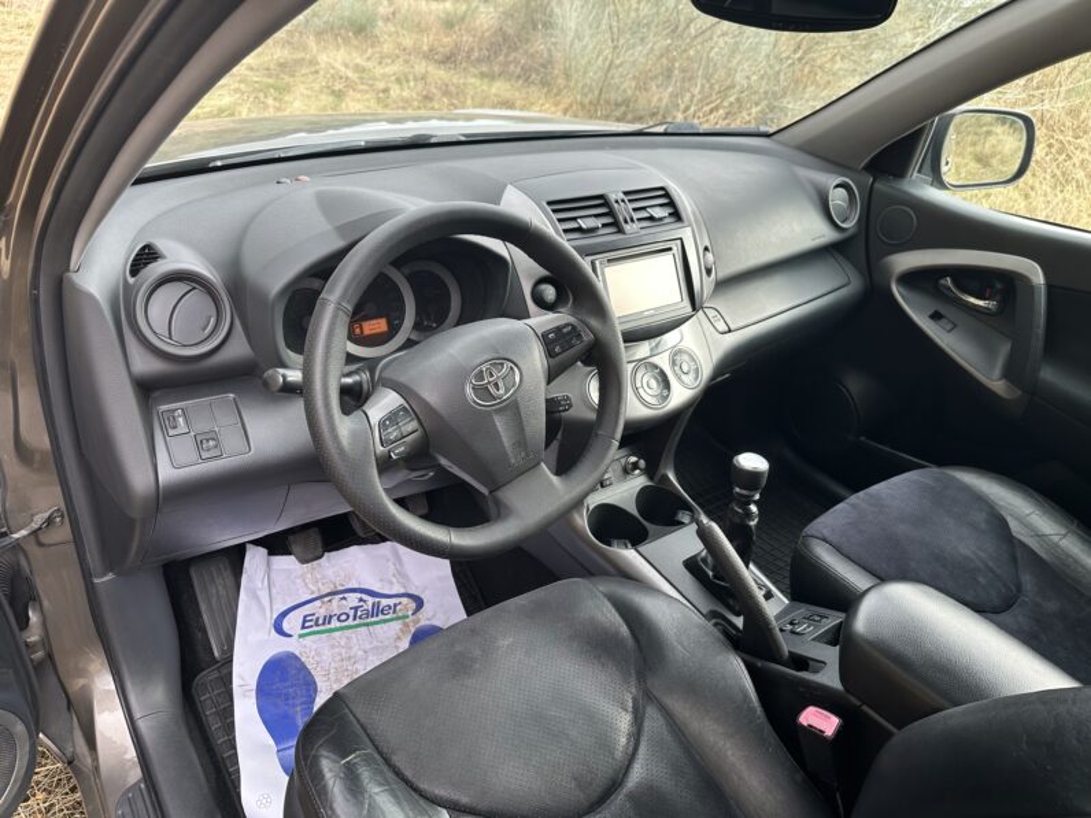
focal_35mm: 24
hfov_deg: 71.6
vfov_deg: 56.8
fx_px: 756
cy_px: 409
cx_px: 546
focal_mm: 6.86
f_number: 1.78
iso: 64
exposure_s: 1/169
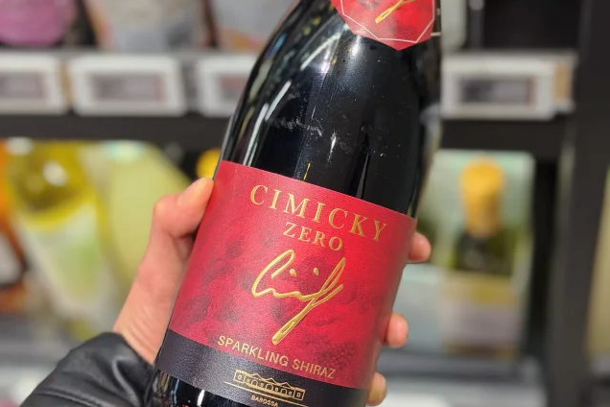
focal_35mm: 67
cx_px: 306
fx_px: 1135
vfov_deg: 20.1
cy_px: 96
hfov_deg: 30.1
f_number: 1.78
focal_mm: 6.76
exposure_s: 1/50
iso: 80
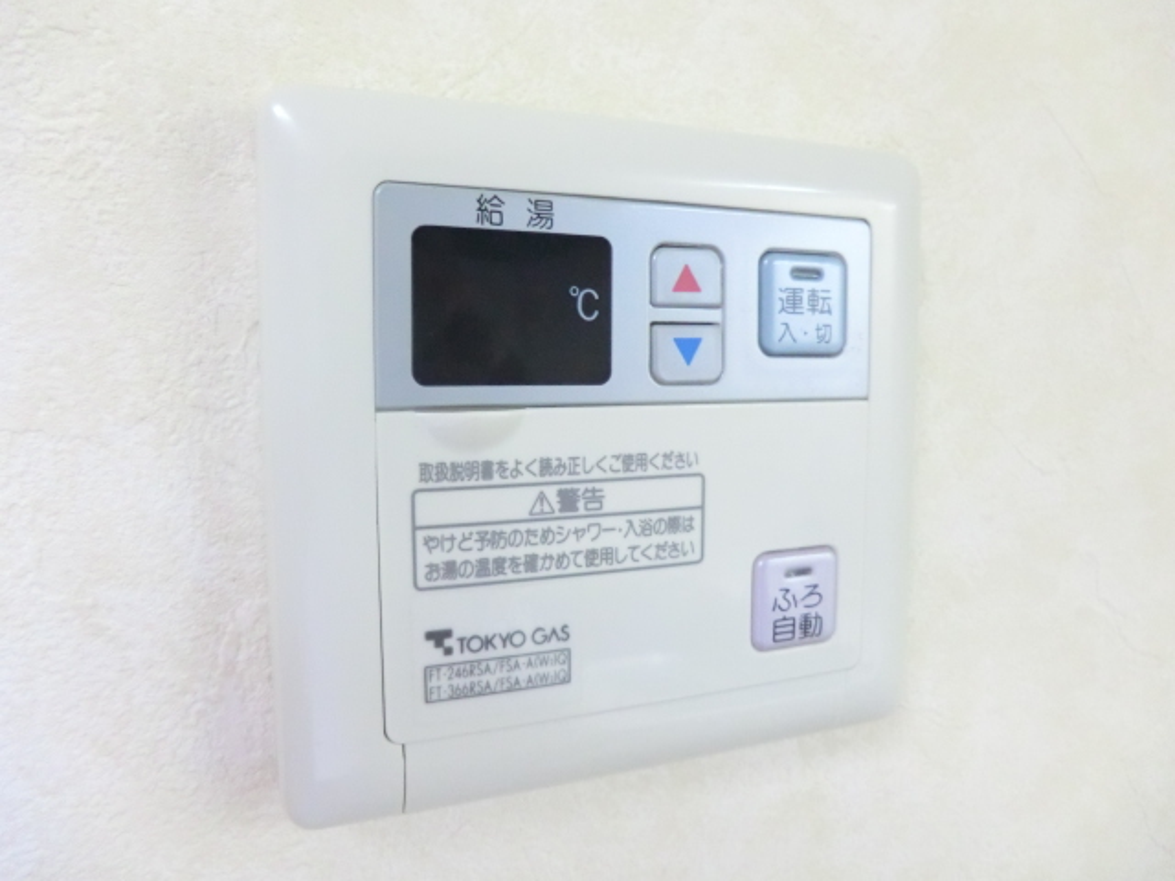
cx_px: 588
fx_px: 815
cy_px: 440
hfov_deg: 71.6
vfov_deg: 56.8
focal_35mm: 24
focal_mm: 4.3
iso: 800
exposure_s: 1/40
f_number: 3.2
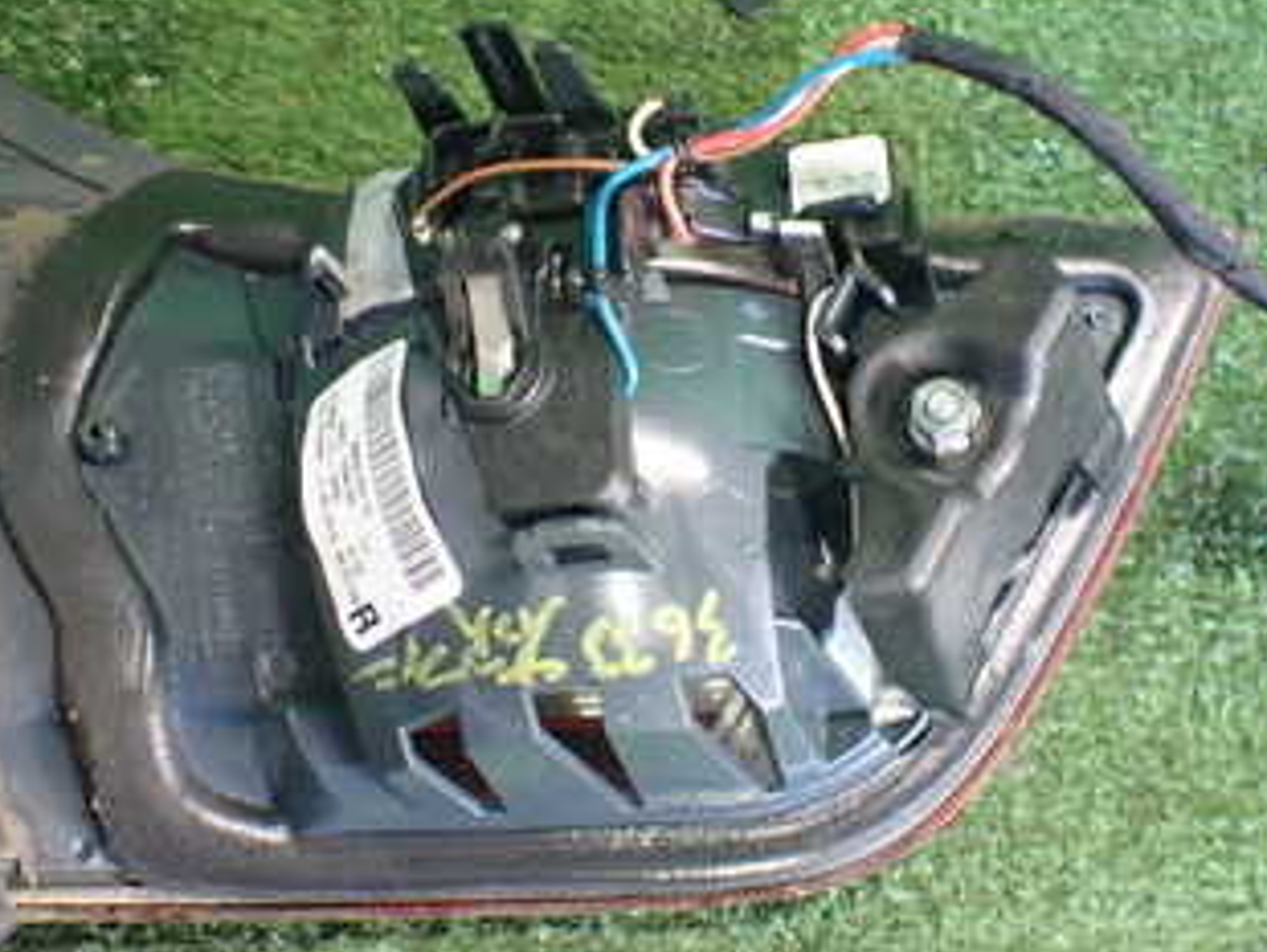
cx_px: 654
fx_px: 2125
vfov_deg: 25.2
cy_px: 372
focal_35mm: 58
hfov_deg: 33.2
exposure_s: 1/60
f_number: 2.3
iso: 800
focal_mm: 5.4
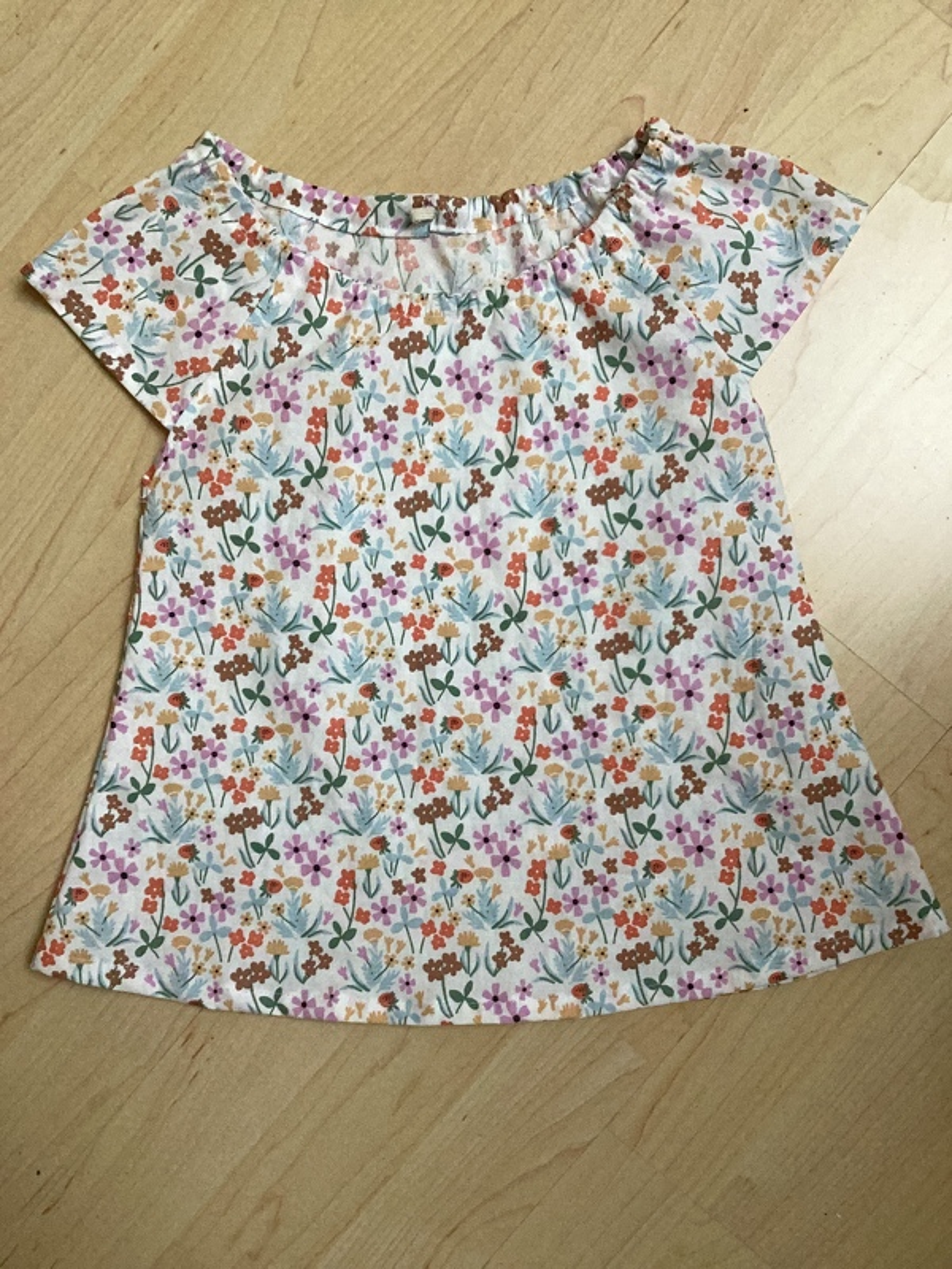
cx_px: 476
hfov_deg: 45.4
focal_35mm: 31
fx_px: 1137
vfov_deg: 58.4
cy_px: 634
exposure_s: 1/60
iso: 200
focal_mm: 3.3
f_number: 2.4
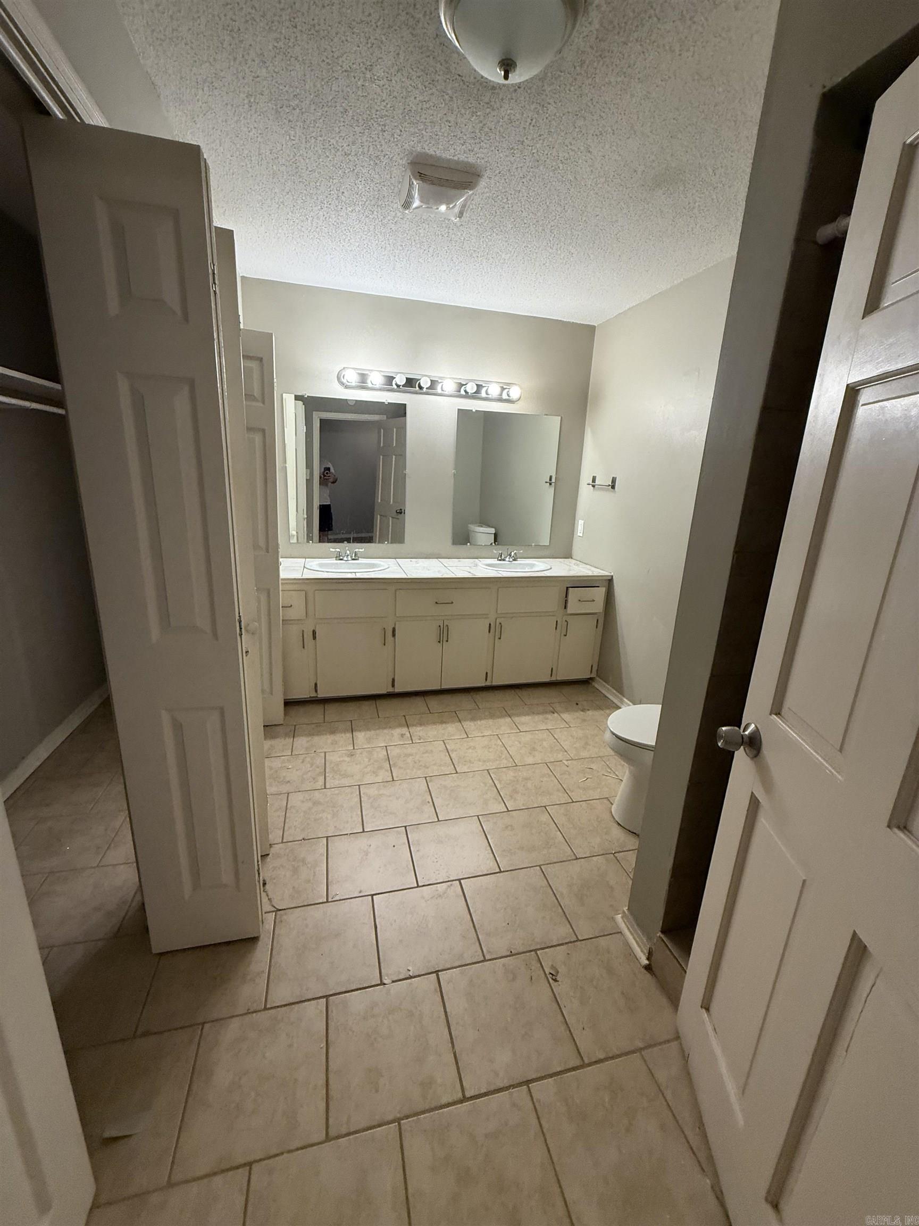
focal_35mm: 14
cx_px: 460
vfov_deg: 102.1
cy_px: 613
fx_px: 496
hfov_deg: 85.7
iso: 320
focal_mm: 2.22
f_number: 2.2
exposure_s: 1/120
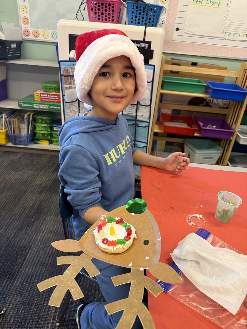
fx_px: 228
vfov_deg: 71.6
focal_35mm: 24
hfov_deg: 56.8
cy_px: 164
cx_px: 124
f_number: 1.78
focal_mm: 6.76
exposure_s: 1/75
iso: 200
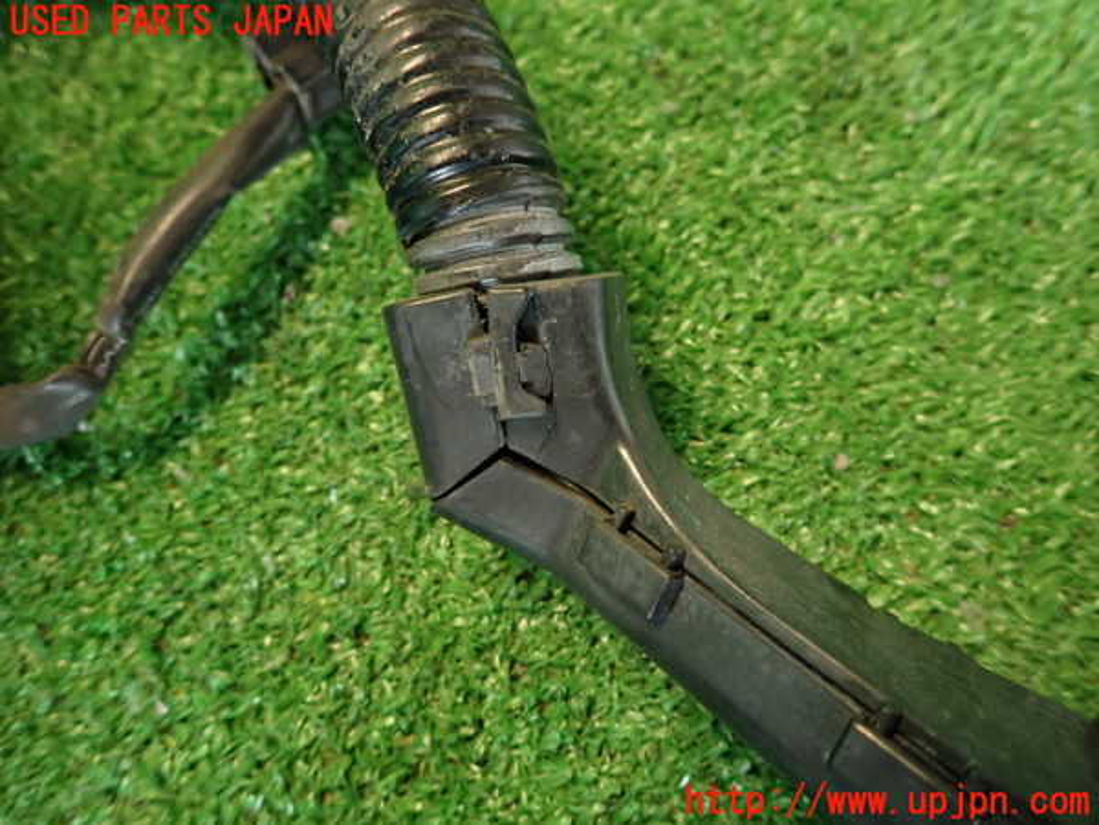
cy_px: 412
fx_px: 794
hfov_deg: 69.4
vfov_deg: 54.9
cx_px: 550
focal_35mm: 25
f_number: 2
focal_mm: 4.5
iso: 250
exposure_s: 1/30
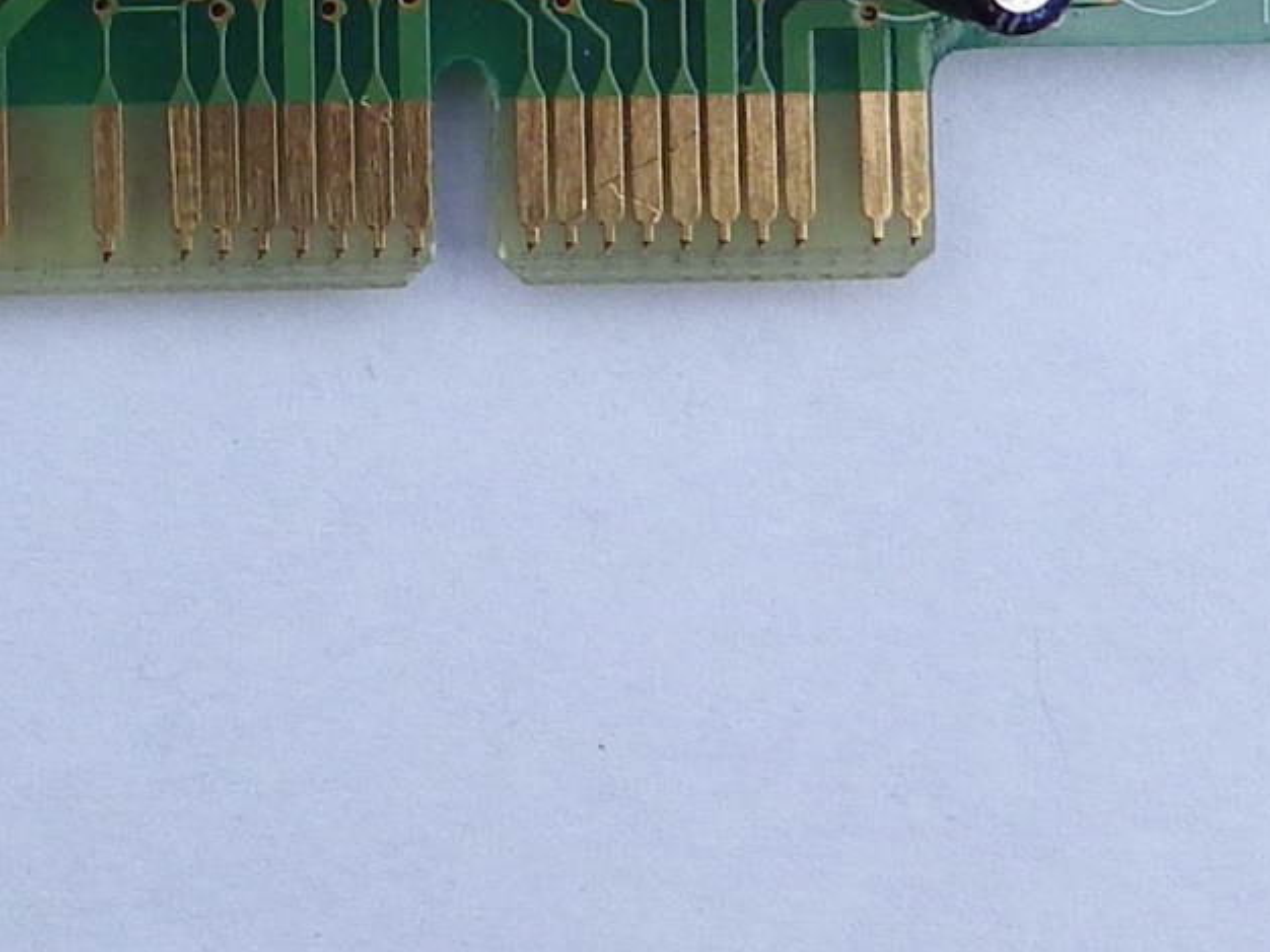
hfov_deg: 16.8
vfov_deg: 12.4
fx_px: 3961
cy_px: -830
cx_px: -521
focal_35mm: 108
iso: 100
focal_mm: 4
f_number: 3.1
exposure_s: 1/640
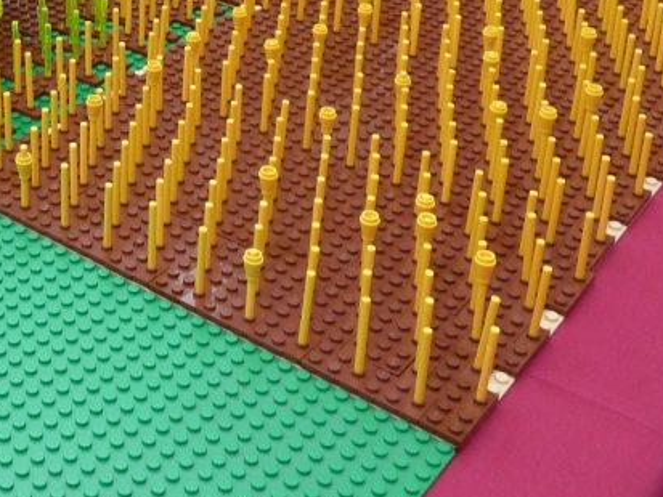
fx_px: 1188
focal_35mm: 62
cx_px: 16
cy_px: -30
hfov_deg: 29.3
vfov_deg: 22.5
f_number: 3.3
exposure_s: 1/30
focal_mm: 4.1
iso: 100
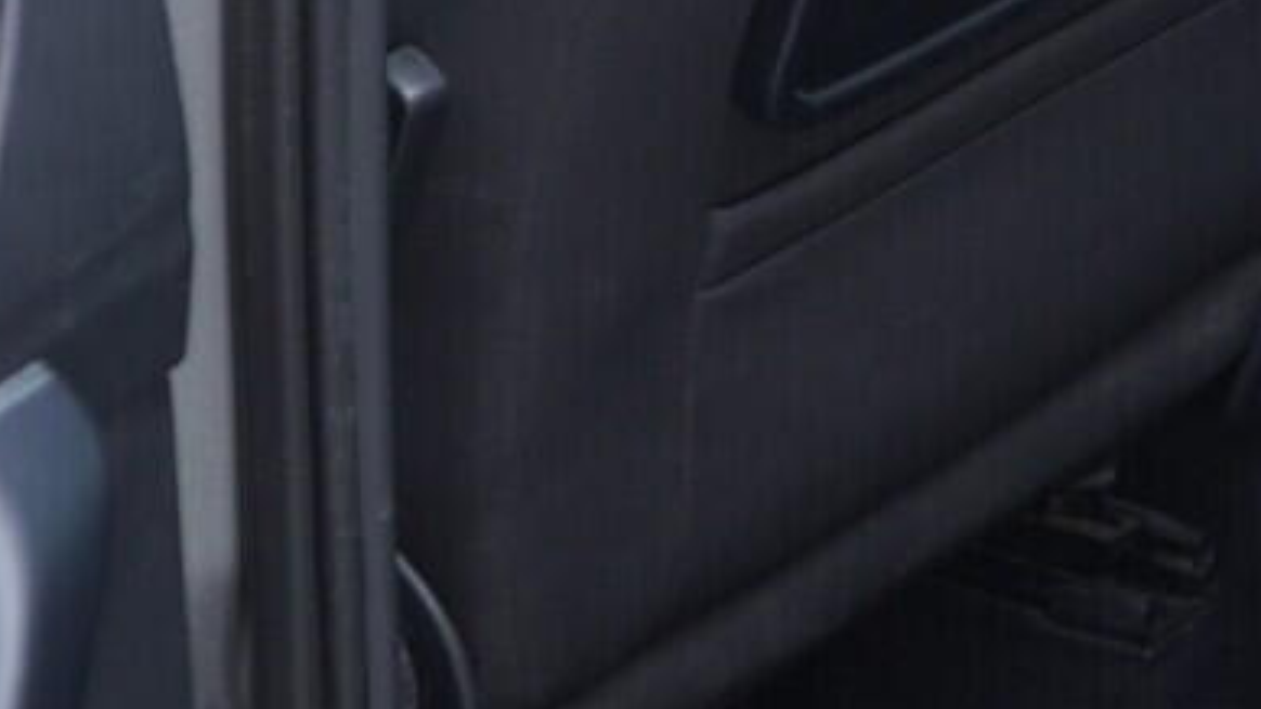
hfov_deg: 14.3
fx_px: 4680
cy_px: -426
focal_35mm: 140
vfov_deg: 8.4
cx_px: 1895
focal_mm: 24
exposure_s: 1/40
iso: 320
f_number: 2.8
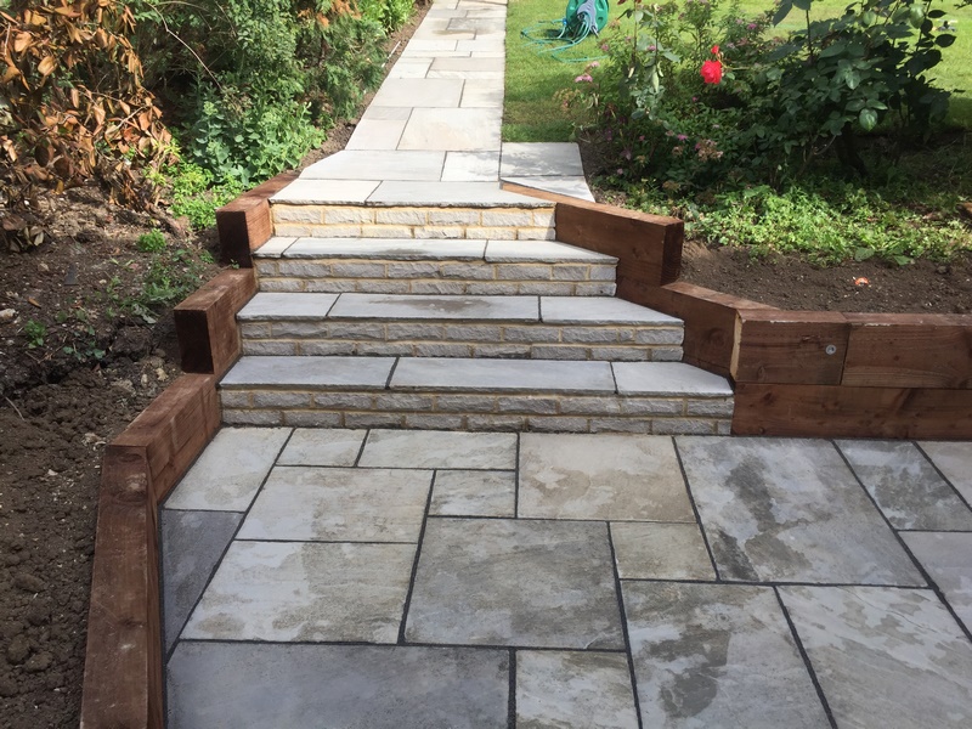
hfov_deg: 61.7
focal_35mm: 29
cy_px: 364
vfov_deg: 48.2
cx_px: 486
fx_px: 814
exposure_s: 1/842
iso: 32
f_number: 2.2
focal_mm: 4.15
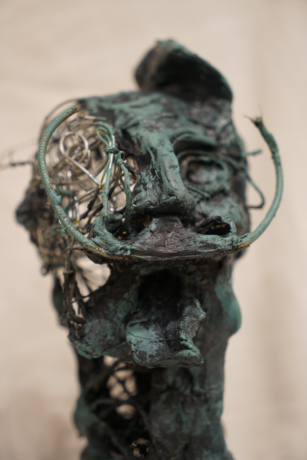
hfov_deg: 19.7
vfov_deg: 29.2
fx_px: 882
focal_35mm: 69
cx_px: 154
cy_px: 230
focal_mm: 69
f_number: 4.5
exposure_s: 1/8
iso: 400
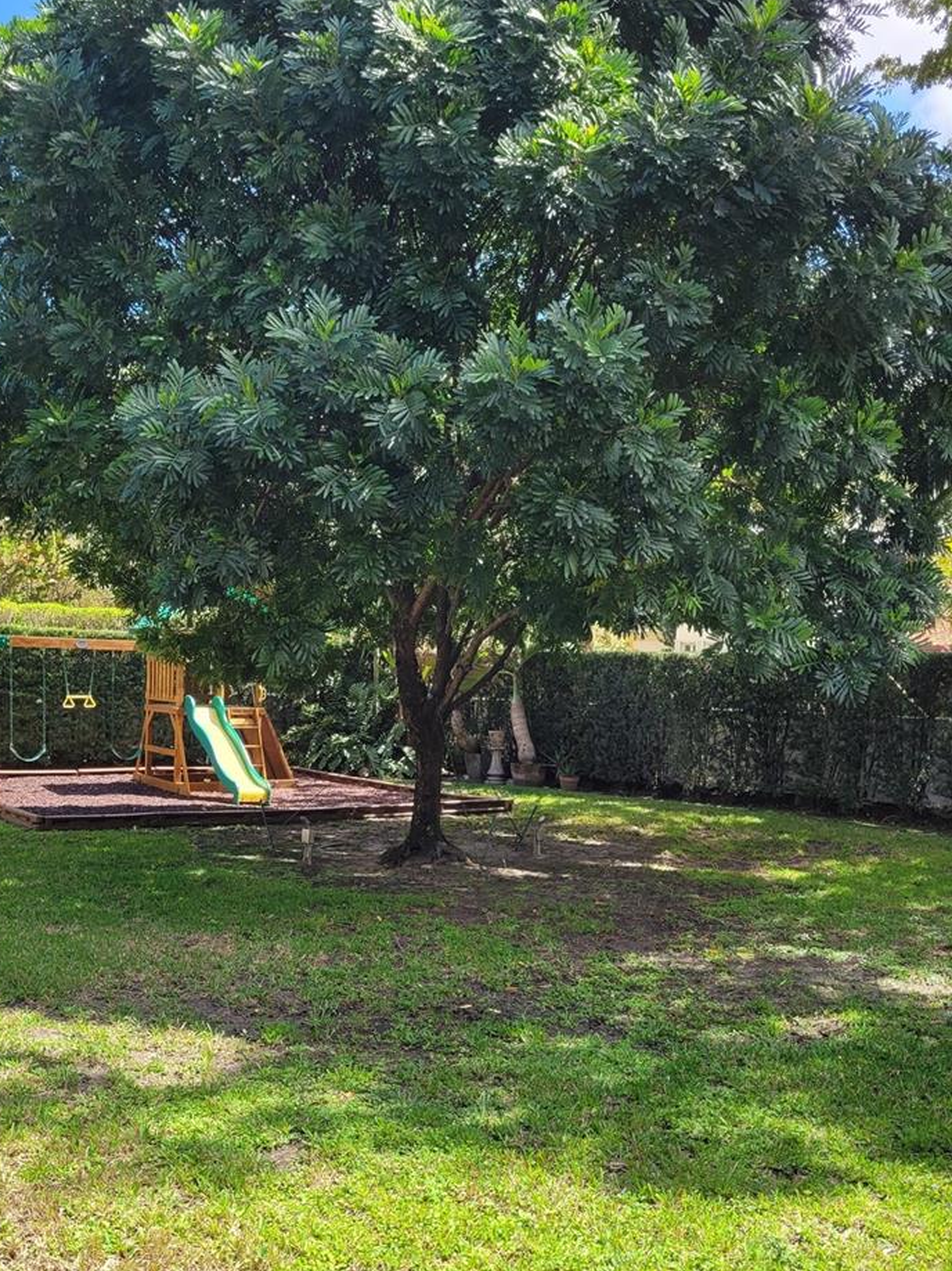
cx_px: 358
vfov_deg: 53.4
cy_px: 796
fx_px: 1247
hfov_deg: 41.5
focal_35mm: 34
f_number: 1.8
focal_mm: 5.4
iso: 40
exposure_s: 1/786
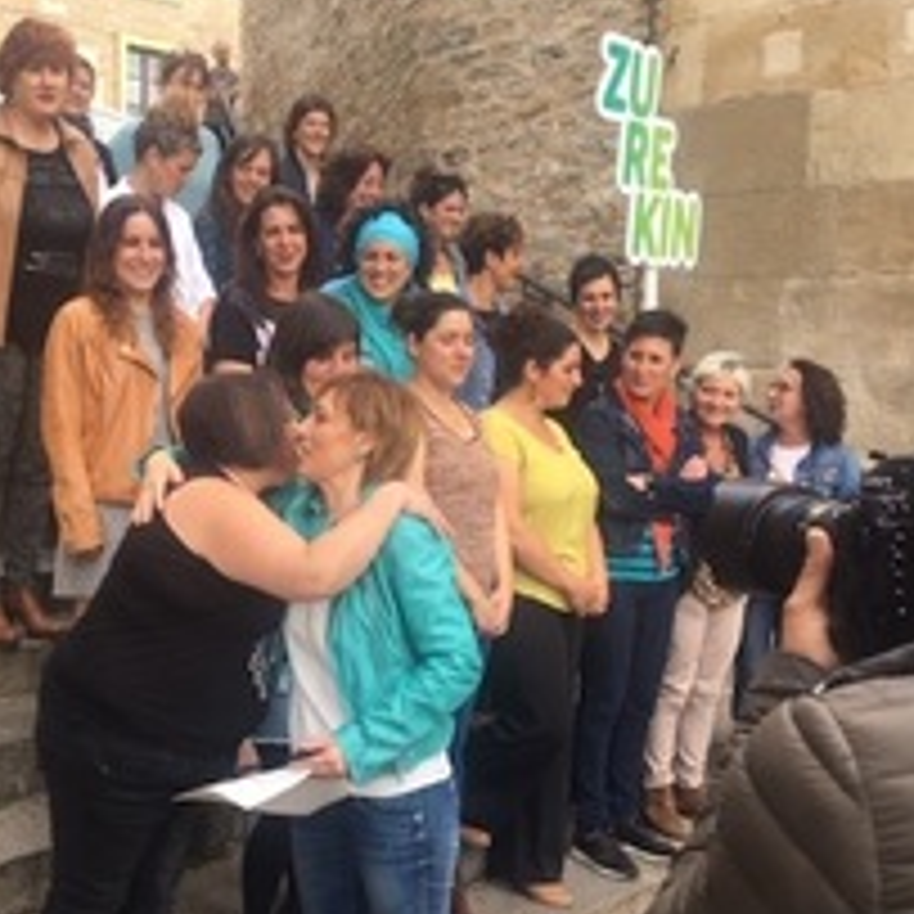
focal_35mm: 44
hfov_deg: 37.9
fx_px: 1314
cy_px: 520
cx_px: 302
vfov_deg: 38.3
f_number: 2.2
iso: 25
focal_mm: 4.15
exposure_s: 1/269
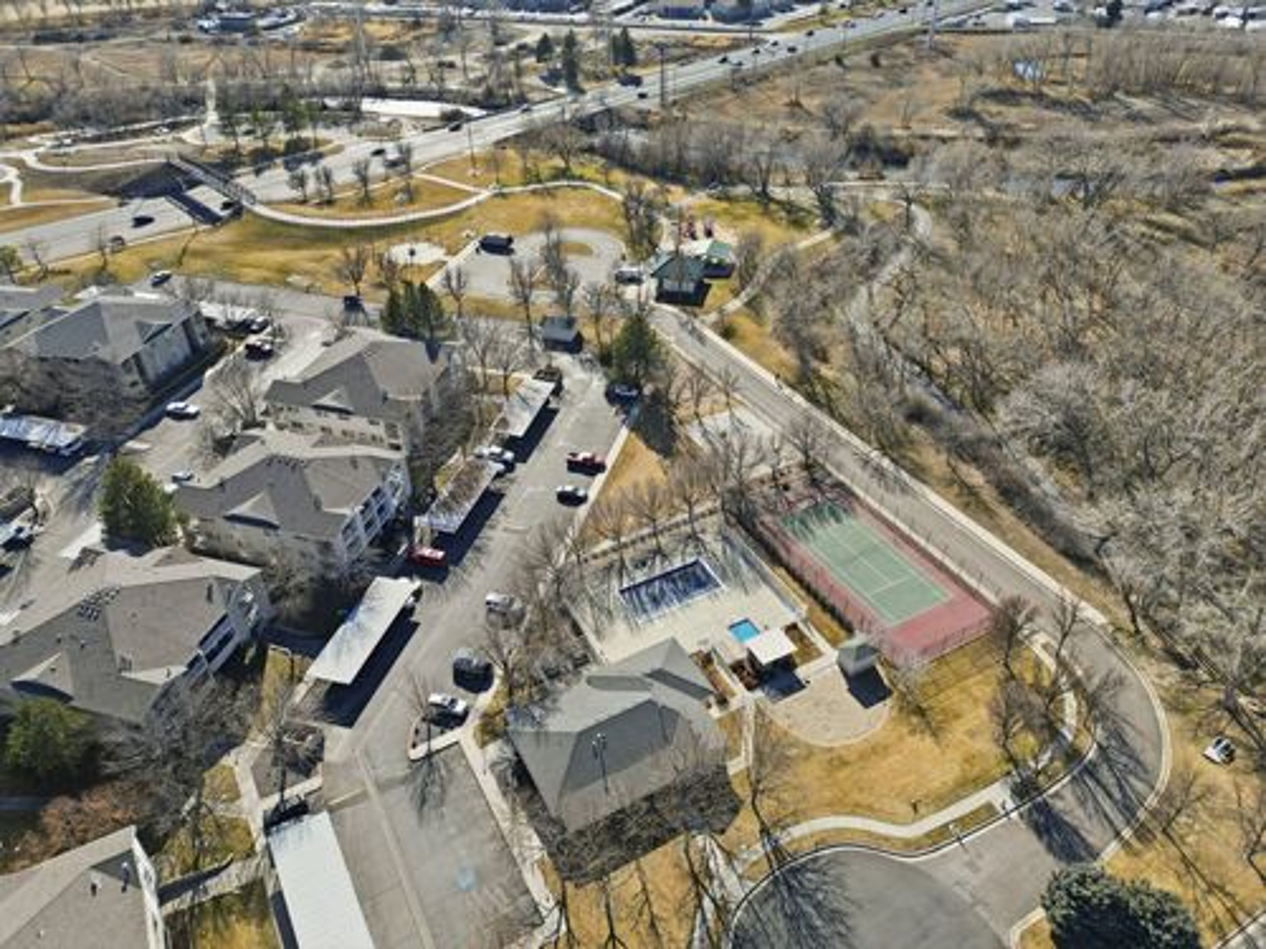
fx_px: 878
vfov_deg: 56.8
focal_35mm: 24
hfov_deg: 71.6
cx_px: 633
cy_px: 474
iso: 130
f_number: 1.7
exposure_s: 1/2500
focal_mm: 6.7
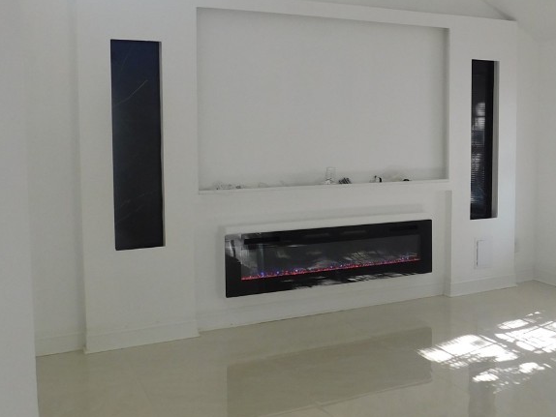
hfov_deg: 45.1
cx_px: 369
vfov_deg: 35.0
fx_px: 659
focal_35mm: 41
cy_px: 166
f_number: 3
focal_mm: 4
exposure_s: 1/80
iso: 125
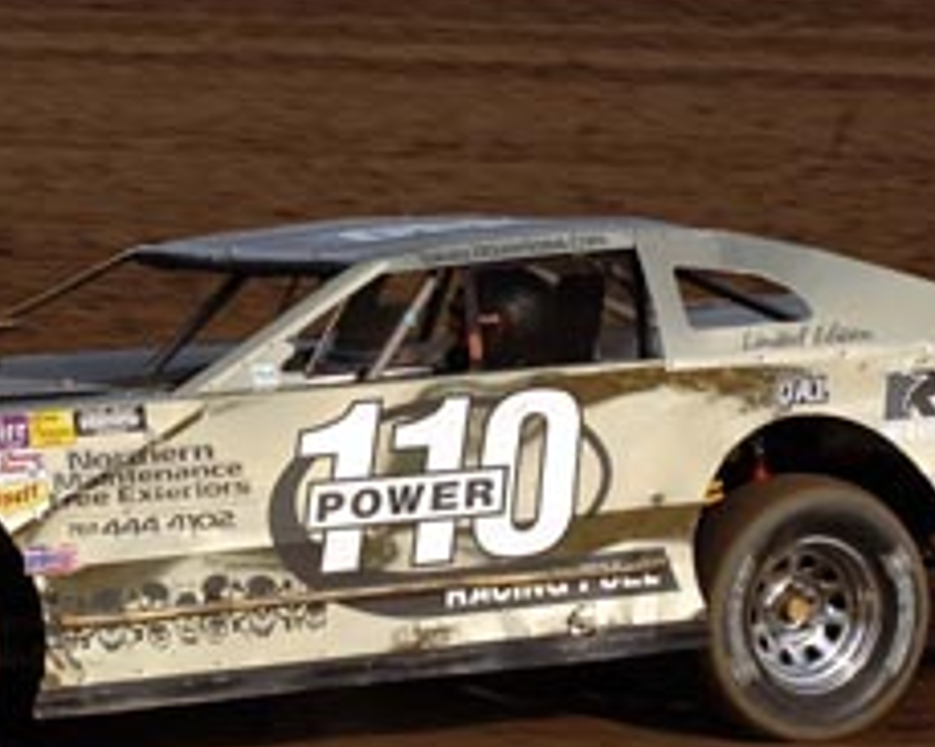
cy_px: 416
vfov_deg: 5.9
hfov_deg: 7.4
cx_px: 314
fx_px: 7220
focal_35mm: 261
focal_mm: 85
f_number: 9
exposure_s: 1/500
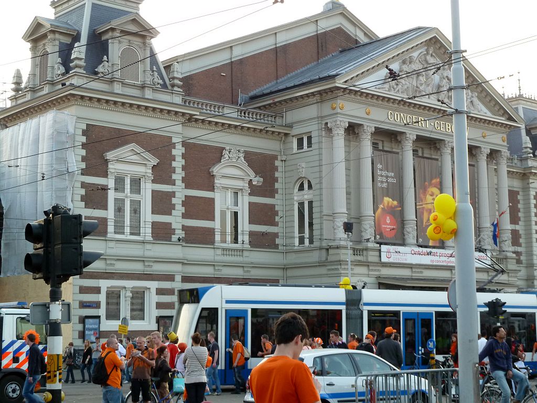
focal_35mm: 63
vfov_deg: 23.3
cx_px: 268
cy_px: 202
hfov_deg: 30.7
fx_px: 977
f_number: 4
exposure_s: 1/80
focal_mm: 10.3
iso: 200
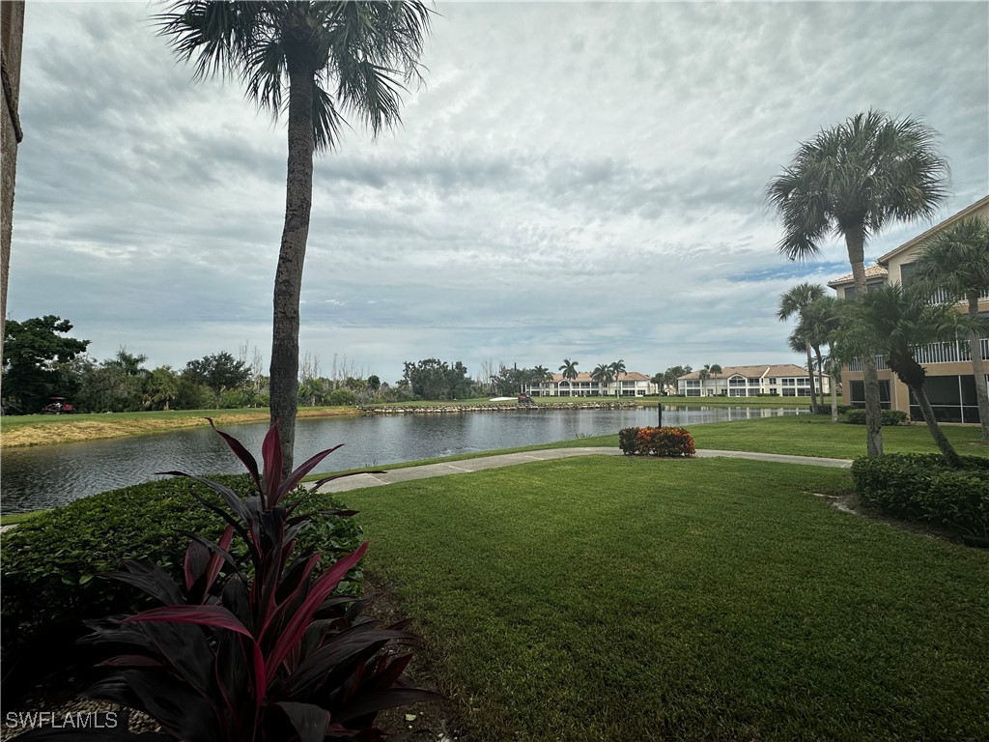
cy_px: 371
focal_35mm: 14
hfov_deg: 102.1
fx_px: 400
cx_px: 494
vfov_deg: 85.7
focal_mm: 2.22
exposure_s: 1/3040
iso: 50
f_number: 2.2
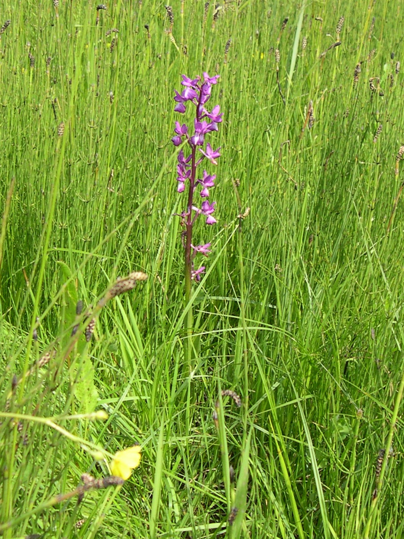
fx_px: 591
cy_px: 270
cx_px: 202
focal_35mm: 38
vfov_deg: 49.0
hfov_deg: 37.7
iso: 100
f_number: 2.8
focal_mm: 8
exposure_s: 1/615
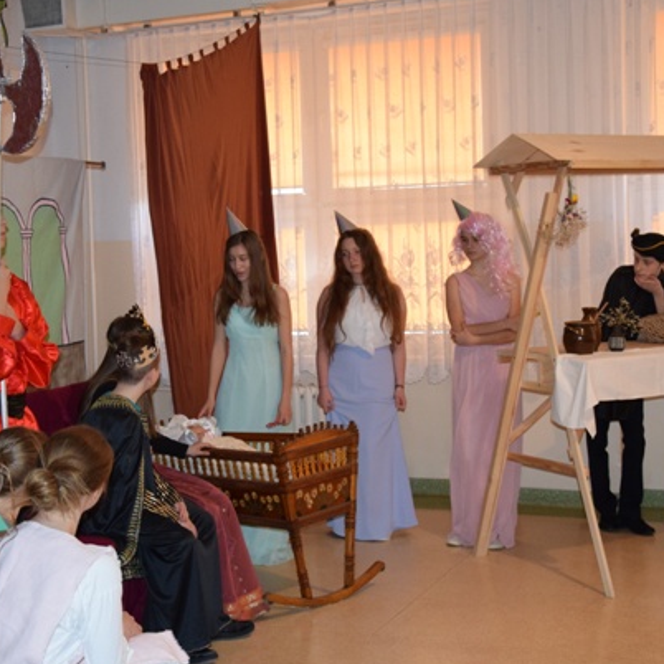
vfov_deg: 26.5
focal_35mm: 65
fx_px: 1411
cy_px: 326
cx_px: 269
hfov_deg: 26.4
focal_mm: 32
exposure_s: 1/60
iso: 1800
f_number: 4.2
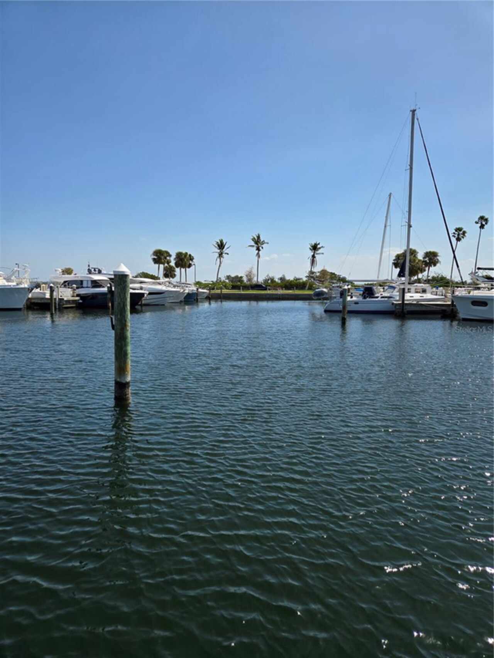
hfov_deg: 58.9
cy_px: 329
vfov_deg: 73.9
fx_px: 438
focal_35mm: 23
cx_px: 247
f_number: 1.8
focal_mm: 5.4
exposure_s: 1/2265
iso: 25
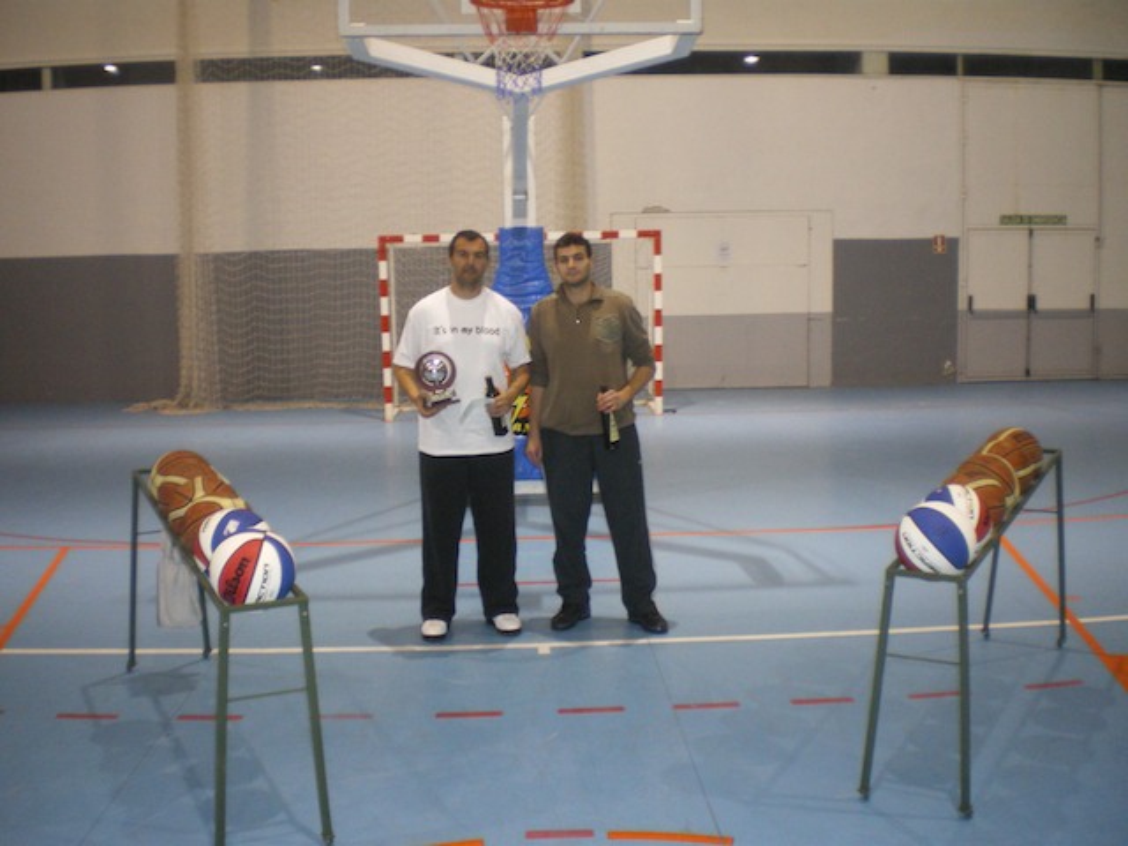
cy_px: 423
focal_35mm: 36
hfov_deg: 51.4
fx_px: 1173
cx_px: 564
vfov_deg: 39.7
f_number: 3.1
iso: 320
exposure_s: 1/50
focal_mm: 6.3
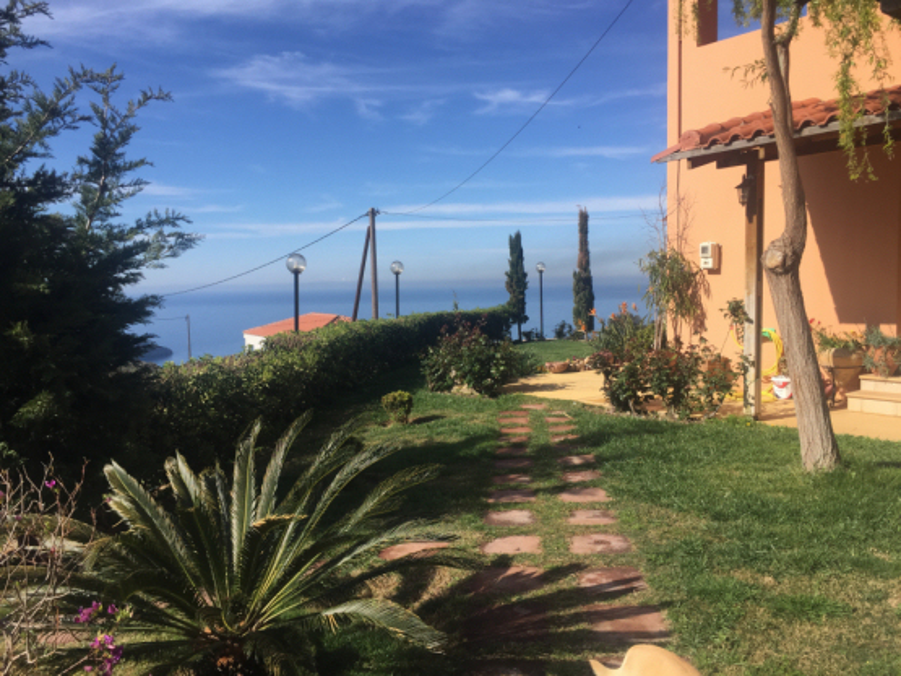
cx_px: 450
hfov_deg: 61.7
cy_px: 338
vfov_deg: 48.2
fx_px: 755
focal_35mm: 29
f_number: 2.2
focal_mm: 4.15
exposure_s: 1/1647
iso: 32
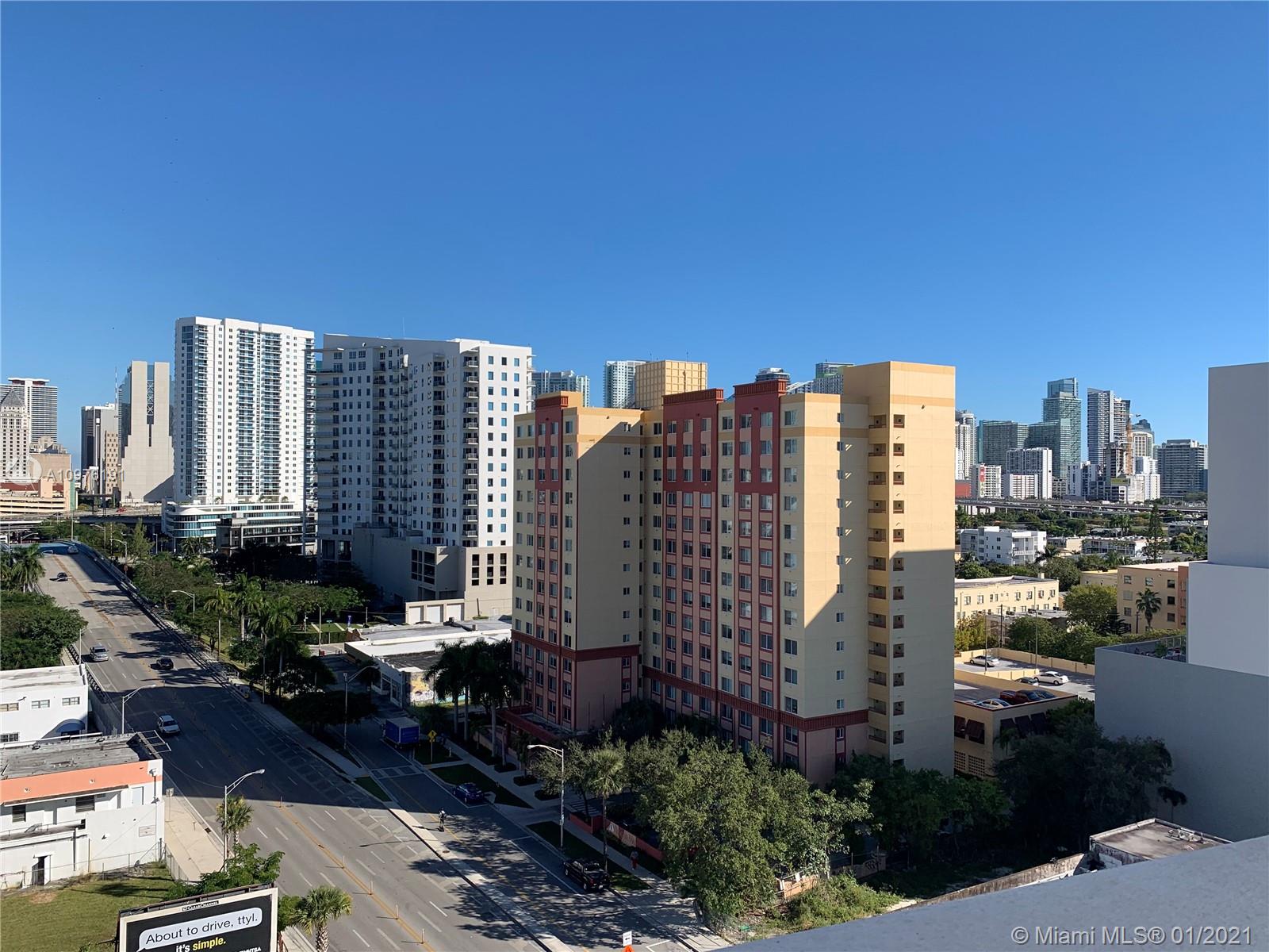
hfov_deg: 67.3
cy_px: 476
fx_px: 953
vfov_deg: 53.1
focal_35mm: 26
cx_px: 634
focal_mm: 4.25
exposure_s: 1/2611
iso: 25
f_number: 1.8
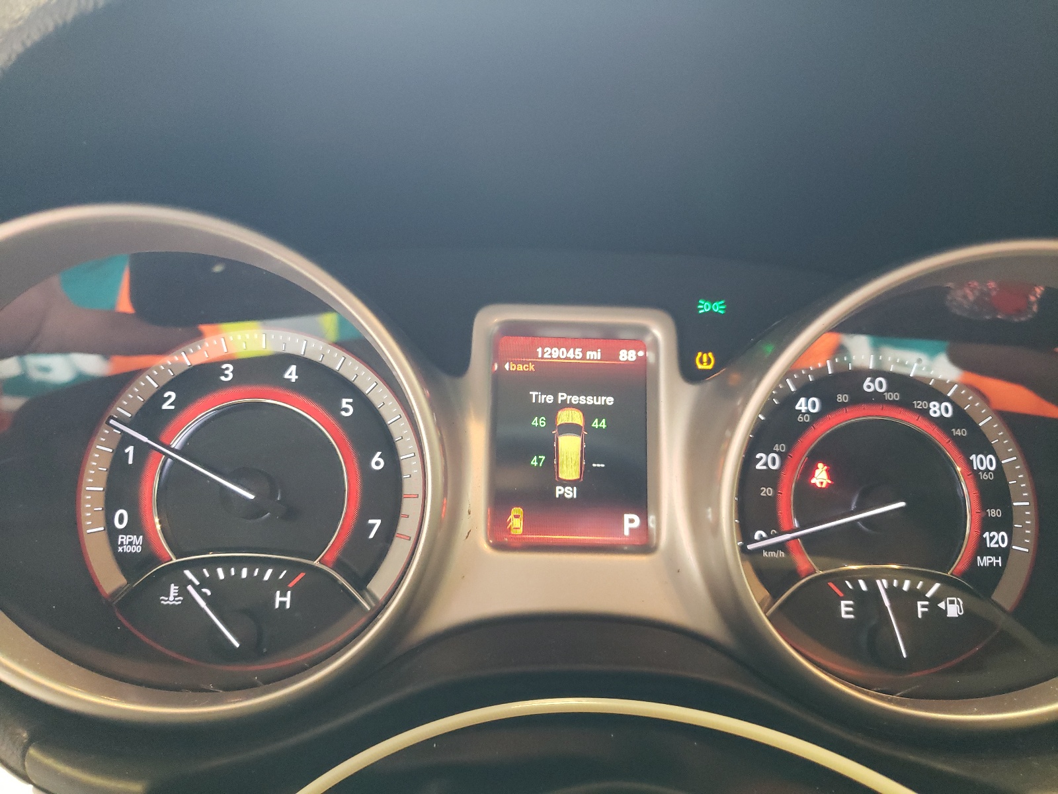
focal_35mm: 26
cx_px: 529
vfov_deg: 53.1
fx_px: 795
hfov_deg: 67.3
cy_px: 397
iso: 326
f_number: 1.5
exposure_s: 1/30
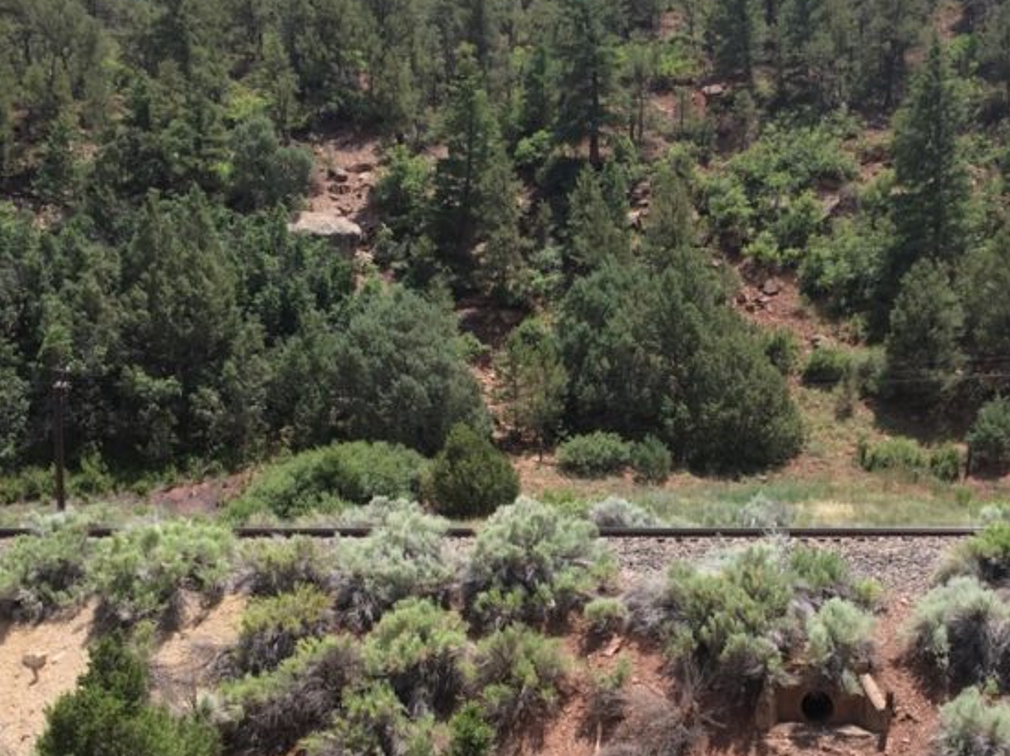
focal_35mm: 54
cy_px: 589
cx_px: 661
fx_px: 1575
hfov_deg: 35.3
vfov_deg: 26.6
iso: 25
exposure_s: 1/855
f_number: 2.2
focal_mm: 4.15
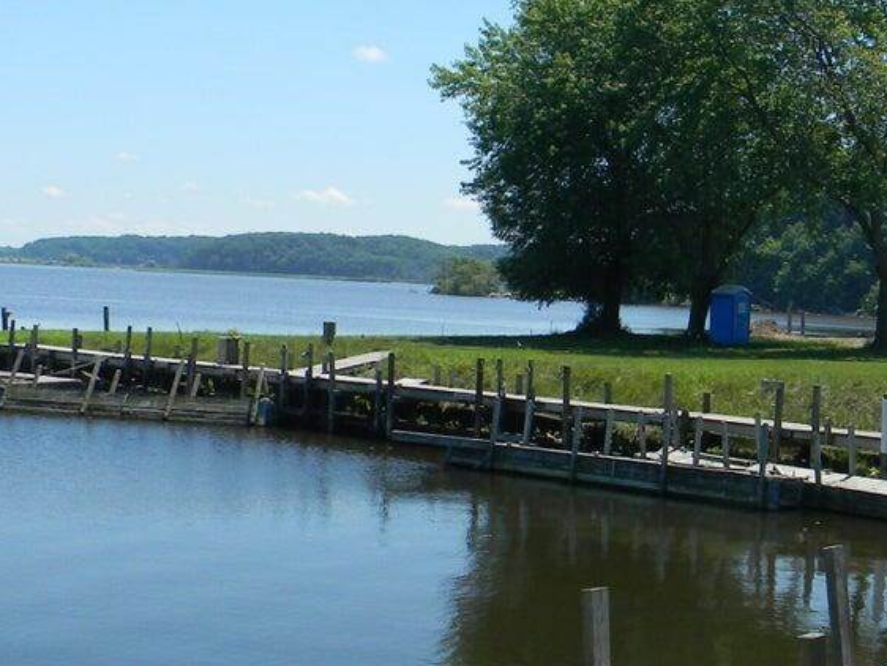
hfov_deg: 27.8
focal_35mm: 68
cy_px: 303
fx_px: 1743
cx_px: 746
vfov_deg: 21.6
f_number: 7
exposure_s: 1/236
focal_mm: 5
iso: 80
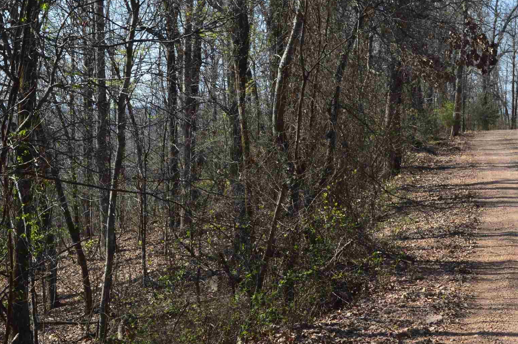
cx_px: 283
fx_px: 1294
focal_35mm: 90
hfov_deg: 22.6
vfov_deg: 15.1
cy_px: 135
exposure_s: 1/250
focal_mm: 30
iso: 400
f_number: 10
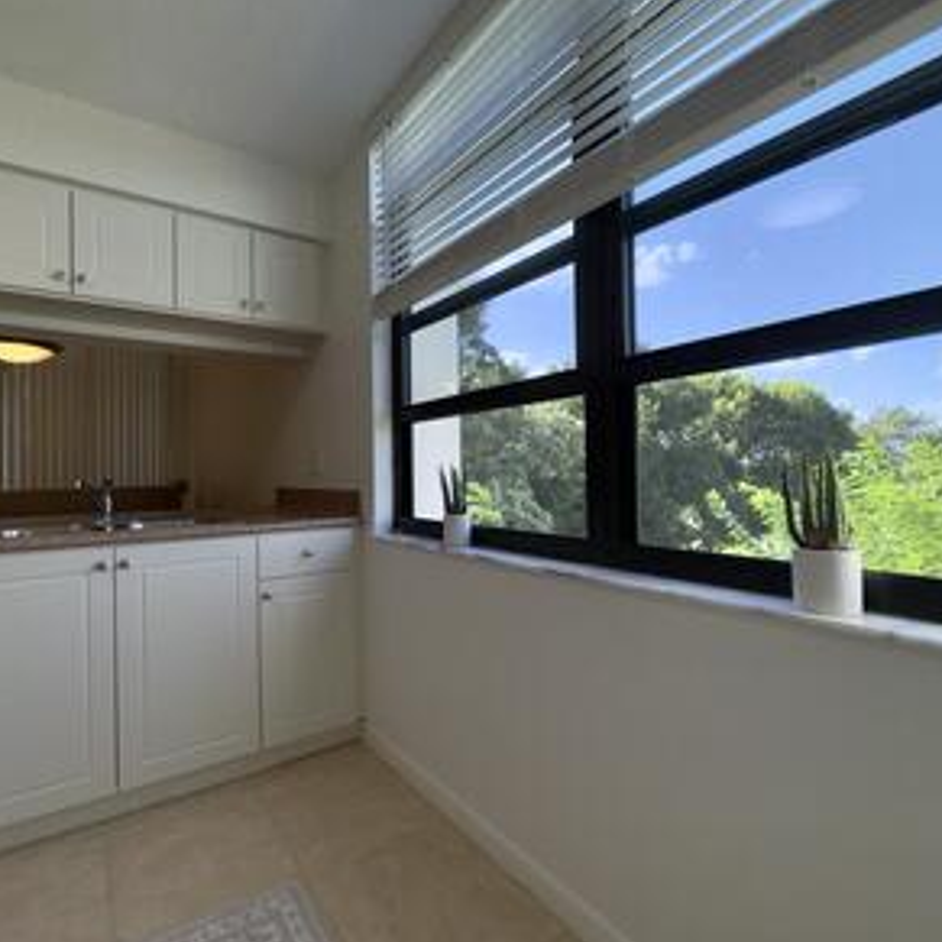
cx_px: 376
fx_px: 523
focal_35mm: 17
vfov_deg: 84.0
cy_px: 469
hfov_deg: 82.9
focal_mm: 2.22
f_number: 2.2
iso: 16
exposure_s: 1/267
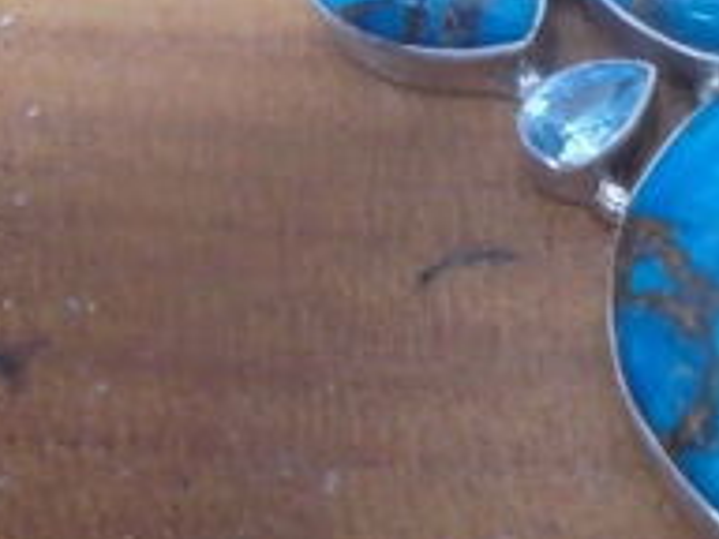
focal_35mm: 65
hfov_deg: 27.7
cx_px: 753
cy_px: 11
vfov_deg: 21.8
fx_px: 1350
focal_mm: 4.6
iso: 640
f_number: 3.5
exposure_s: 1/20
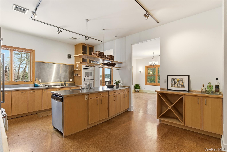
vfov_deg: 70.4
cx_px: 114
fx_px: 107
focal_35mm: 17
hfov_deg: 93.3
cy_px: 76
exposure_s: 1/20
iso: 250
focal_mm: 17
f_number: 9
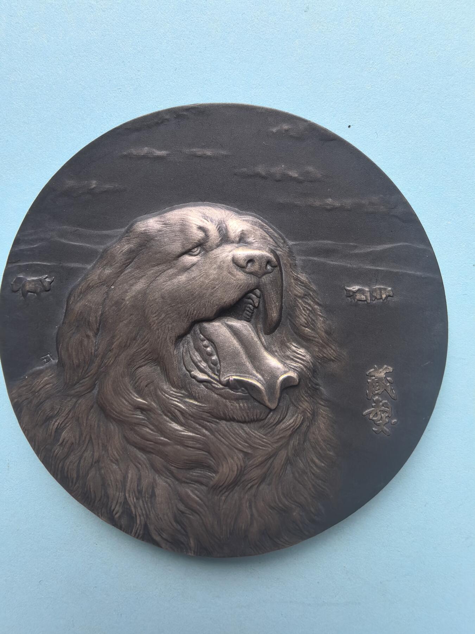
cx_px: 238
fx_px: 494
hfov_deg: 51.4
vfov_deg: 65.3
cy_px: 317
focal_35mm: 27
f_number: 2.2
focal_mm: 1.76
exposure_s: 1/215
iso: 50
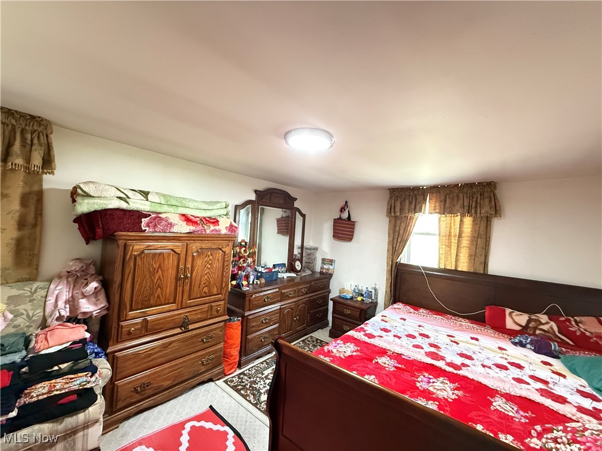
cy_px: 226
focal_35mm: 14
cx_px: 301
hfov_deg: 102.1
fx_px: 243
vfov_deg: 85.7
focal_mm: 2.22
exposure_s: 1/40
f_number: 2.2
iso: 1000
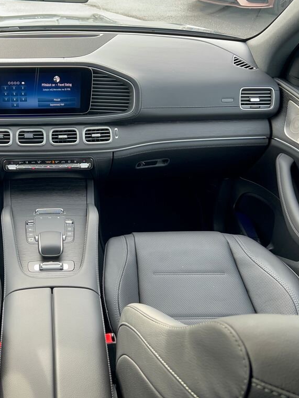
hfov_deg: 38.9
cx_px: 54
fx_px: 403
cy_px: 198
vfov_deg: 52.6
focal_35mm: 35
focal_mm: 5.7
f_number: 1.5
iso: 40
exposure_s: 1/58
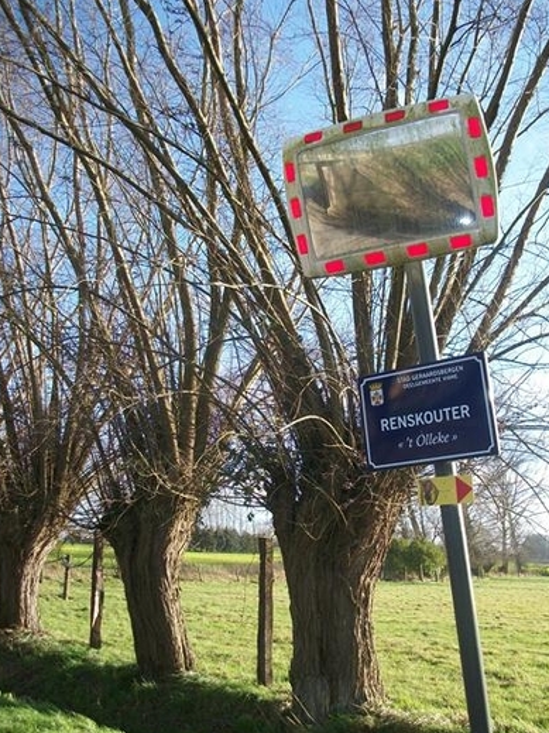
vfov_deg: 50.1
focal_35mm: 37
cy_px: 407
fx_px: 783
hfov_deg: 38.6
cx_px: 308
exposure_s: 1/400
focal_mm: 5.7
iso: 80
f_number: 2.9
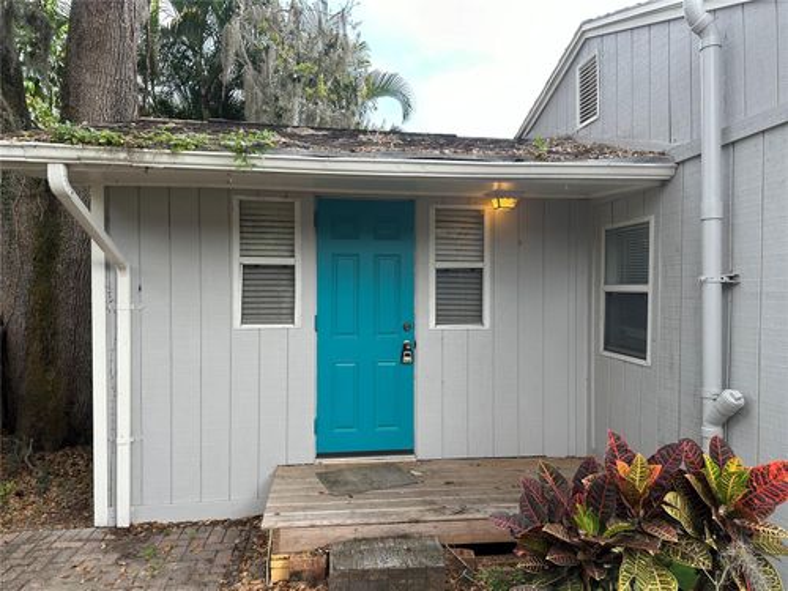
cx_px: 394
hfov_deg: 71.6
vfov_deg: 56.8
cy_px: 296
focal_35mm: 24
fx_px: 546
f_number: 1.78
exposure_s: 1/452
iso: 80
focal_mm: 6.86
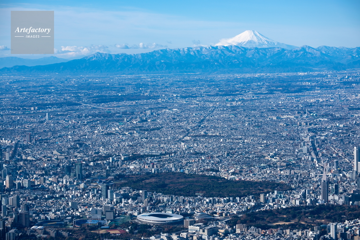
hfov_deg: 21.4
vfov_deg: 14.4
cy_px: 120
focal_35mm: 95
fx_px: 950
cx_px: 180
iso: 100
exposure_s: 1/800
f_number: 6.3
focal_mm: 95
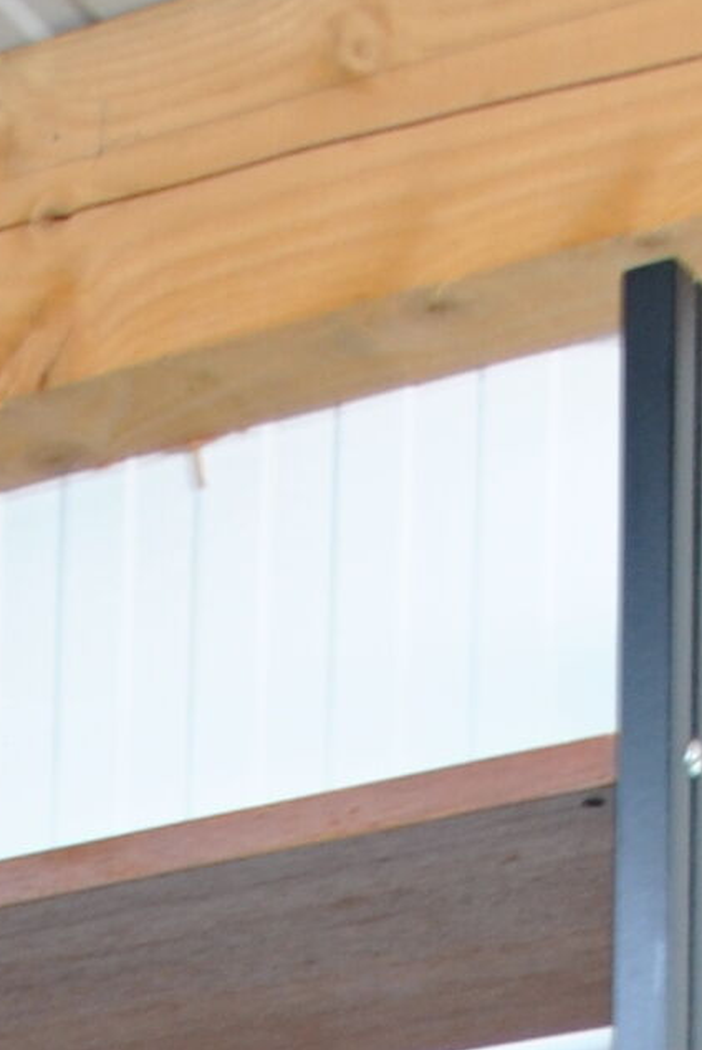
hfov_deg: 8.3
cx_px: -131
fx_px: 4815
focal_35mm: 165
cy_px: 3067
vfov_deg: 9.8
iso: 200
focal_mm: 18
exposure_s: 1/10
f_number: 4.5
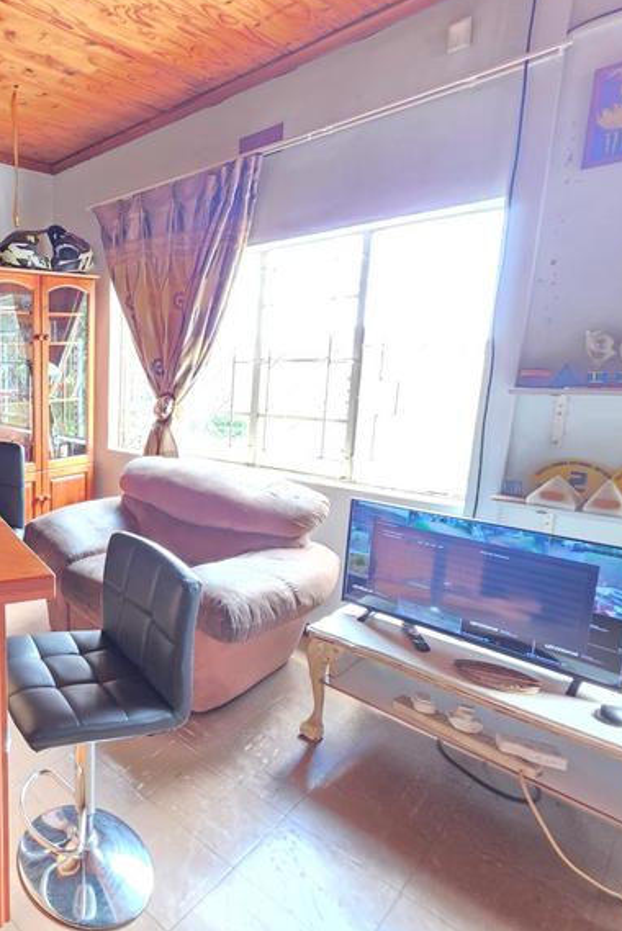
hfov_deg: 50.6
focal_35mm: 19
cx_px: -15
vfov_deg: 86.8
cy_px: 442
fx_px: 492
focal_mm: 2.2
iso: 800
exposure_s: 1/50
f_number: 1.9
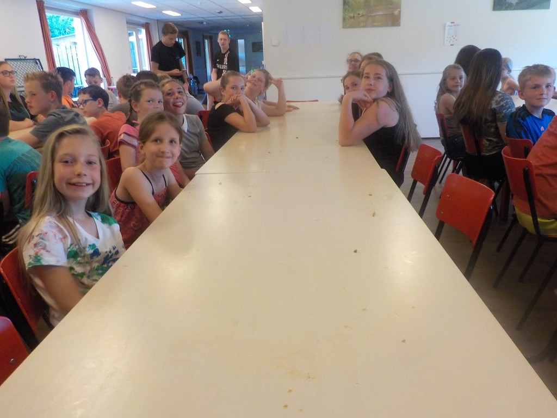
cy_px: 209
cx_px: 278
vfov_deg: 46.8
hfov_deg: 60.0
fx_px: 483
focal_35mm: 30
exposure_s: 1/30
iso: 360
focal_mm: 4.1
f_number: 3.3
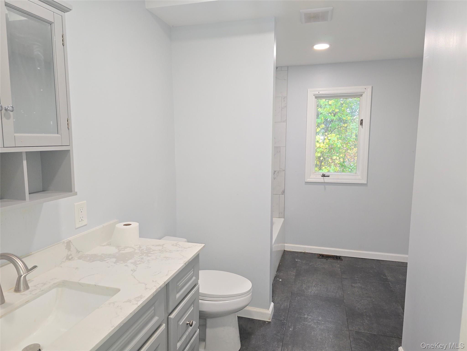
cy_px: 176
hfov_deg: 73.9
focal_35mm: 23
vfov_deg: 58.9
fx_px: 310
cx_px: 234
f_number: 1.7
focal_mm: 6.3
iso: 100
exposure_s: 1/60
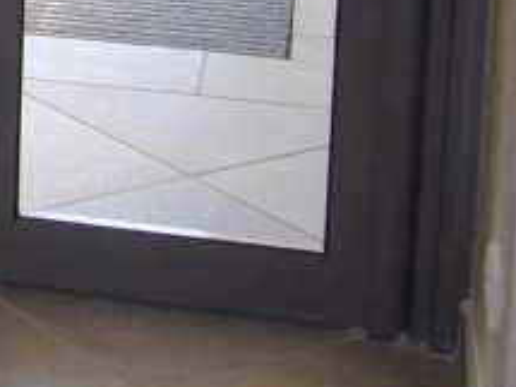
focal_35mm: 143
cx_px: -482
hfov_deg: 12.4
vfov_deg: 9.7
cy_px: -385
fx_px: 2130
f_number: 2.9
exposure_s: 1/40
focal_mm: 4.9
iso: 80
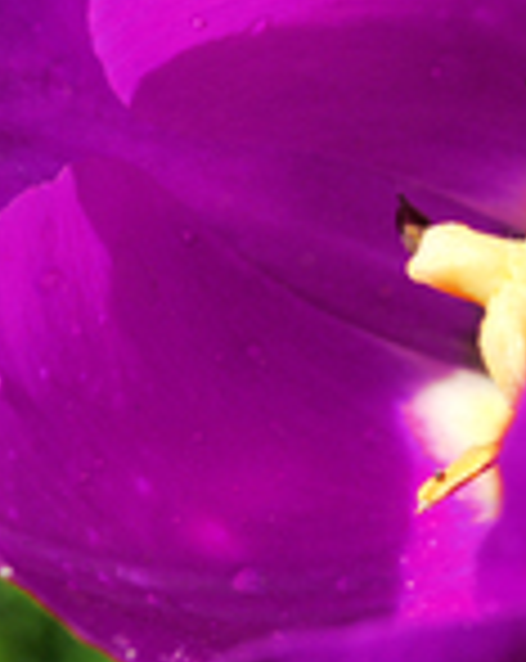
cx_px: 400
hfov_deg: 10.1
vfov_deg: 12.7
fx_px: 2956
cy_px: 254
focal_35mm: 151
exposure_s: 1/250
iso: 100
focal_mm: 35
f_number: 8
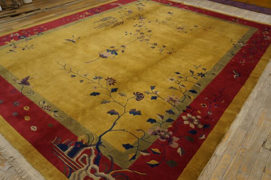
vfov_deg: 43.5
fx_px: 226
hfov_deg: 62.0
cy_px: 90
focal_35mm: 30
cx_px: 136
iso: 640
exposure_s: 1/60
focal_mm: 20
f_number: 4
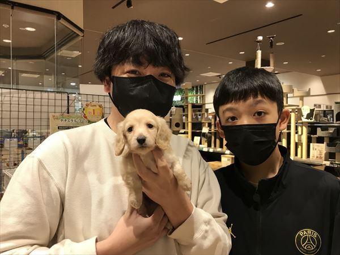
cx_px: 170
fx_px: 275
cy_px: 128
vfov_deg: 49.7
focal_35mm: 28
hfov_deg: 63.4
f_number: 1.8
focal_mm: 3.99
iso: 32
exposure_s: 1/30
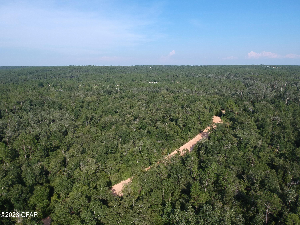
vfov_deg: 54.9
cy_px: 112
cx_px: 150
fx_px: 217
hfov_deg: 69.4
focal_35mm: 25
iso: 100
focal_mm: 4.49
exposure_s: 1/800
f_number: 2.6
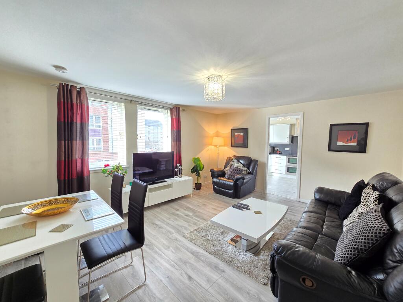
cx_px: 202
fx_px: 151
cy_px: 151
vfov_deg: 89.9
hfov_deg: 106.2
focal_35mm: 13
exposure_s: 1/50
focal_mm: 2.2
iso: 200
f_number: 2.2
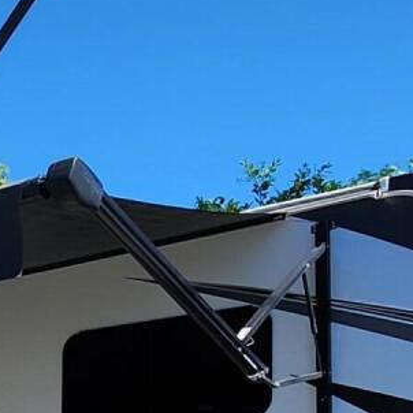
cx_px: -220
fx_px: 1026
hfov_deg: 19.6
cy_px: 516
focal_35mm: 76
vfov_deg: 21.0
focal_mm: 2.2
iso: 50
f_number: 2.2
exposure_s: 1/1387
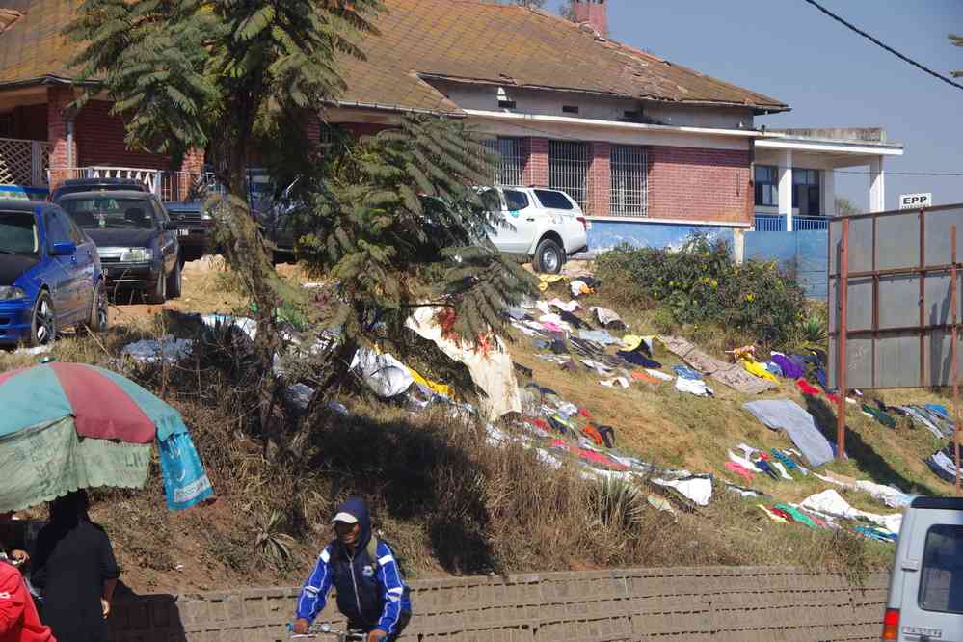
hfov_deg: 20.9
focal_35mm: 98
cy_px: 321
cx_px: 482
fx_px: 2608
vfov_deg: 14.0
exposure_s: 1/100
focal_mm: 65
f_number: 10
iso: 200
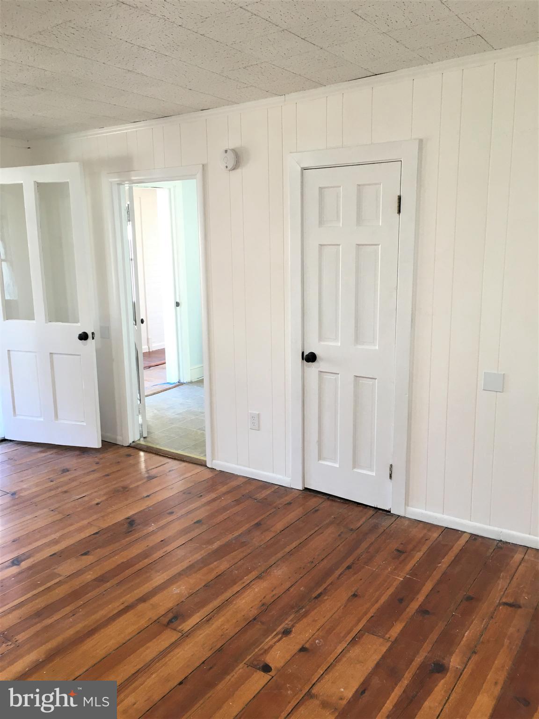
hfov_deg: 48.2
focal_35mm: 29
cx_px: 270
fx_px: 602
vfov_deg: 61.7
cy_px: 360
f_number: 2.2
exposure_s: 1/30
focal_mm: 4.15
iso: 80
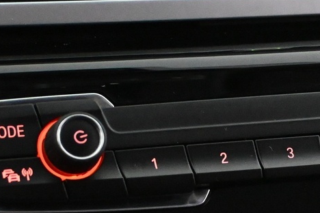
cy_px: 232
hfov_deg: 12.0
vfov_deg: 8.1
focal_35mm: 169
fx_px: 1498
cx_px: 338
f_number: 5
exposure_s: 1/50
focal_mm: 32.5
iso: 9000
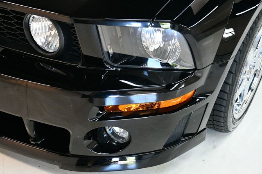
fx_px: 371
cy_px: 87
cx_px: 131
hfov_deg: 38.9
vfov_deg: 26.5
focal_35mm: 51
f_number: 4.2
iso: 3200
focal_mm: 34
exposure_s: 1/125
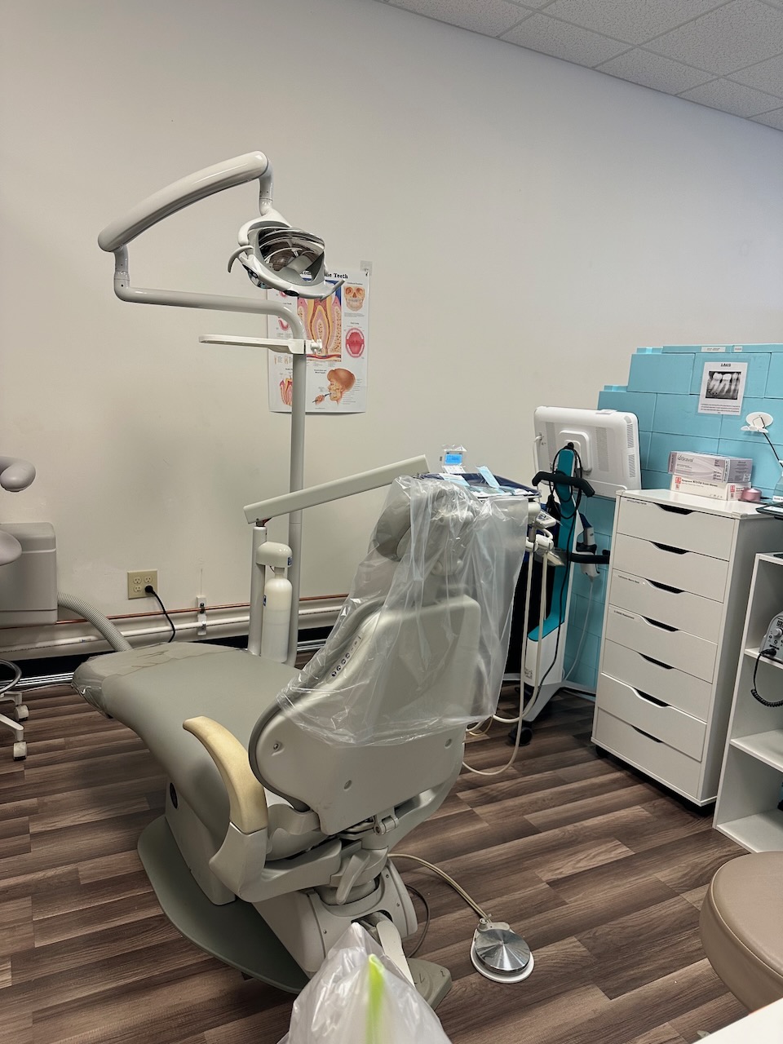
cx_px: 392
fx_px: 724
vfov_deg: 71.6
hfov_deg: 56.8
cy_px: 522
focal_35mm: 24
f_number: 1.78
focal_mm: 6.86
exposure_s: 1/120
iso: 200
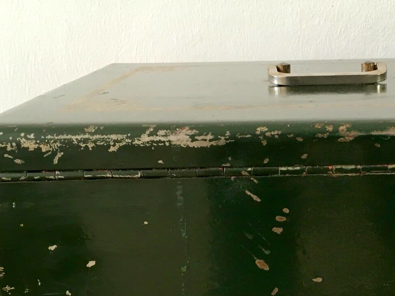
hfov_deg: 31.1
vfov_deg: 24.0
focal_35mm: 60
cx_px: 332
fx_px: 685
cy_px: 239
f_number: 2.2
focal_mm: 4.15
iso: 50
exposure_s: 1/33
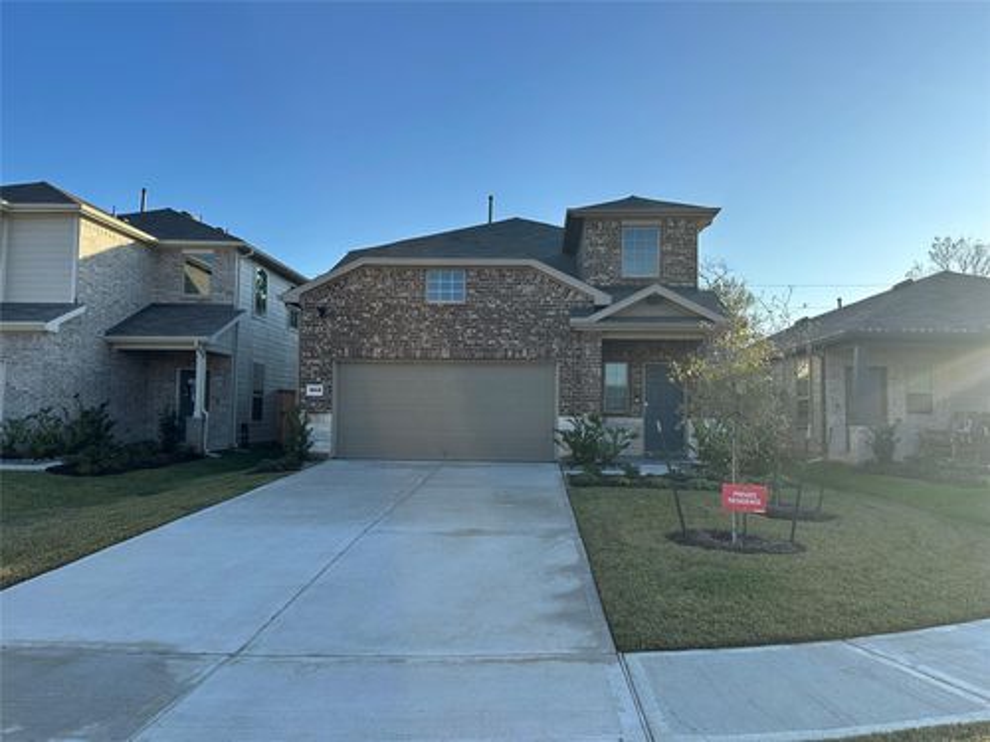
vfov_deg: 56.8
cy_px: 371
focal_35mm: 24
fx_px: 686
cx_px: 495
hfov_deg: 71.6
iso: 80
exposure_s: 1/2967
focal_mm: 6.86
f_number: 1.78
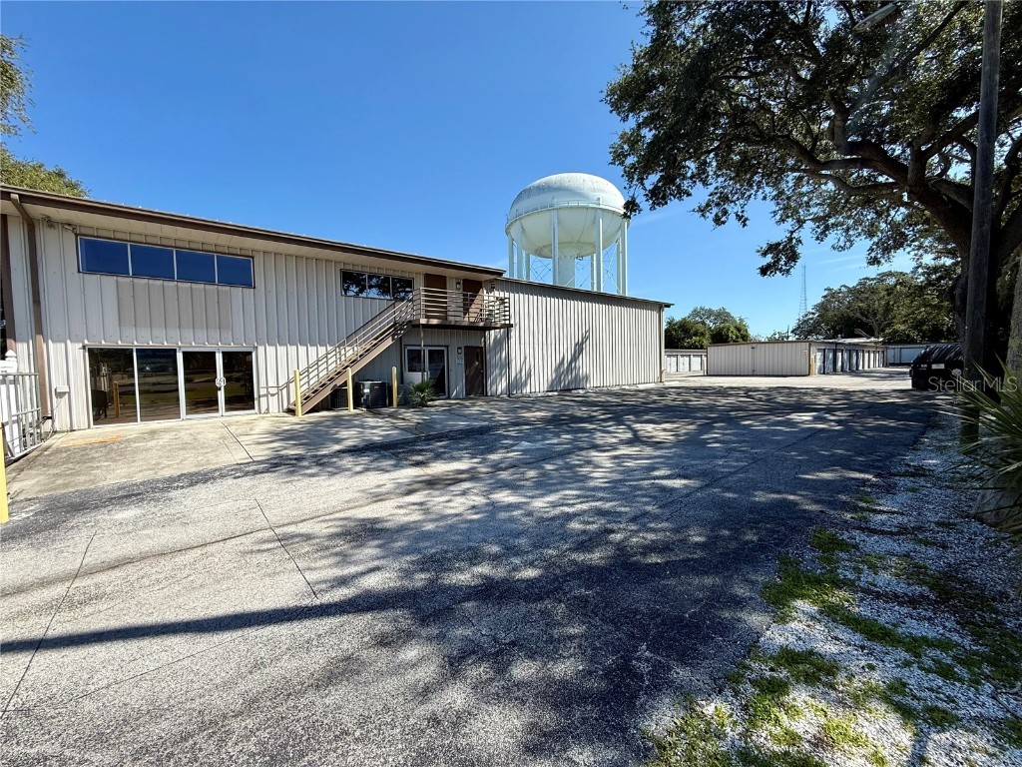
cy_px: 384
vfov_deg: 85.7
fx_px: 413
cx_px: 511
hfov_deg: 102.1
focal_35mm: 14
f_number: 2.2
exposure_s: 1/1656
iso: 50
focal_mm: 2.22
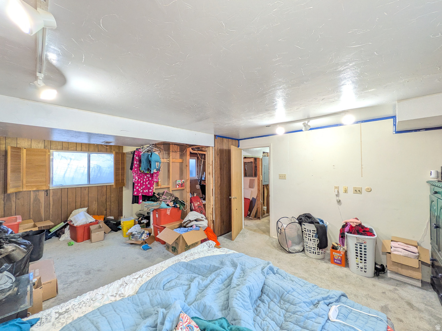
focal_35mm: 14
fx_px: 179
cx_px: 221
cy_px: 166
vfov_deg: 85.7
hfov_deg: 102.1
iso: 77
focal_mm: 1.83
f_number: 2.2
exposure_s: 1/40
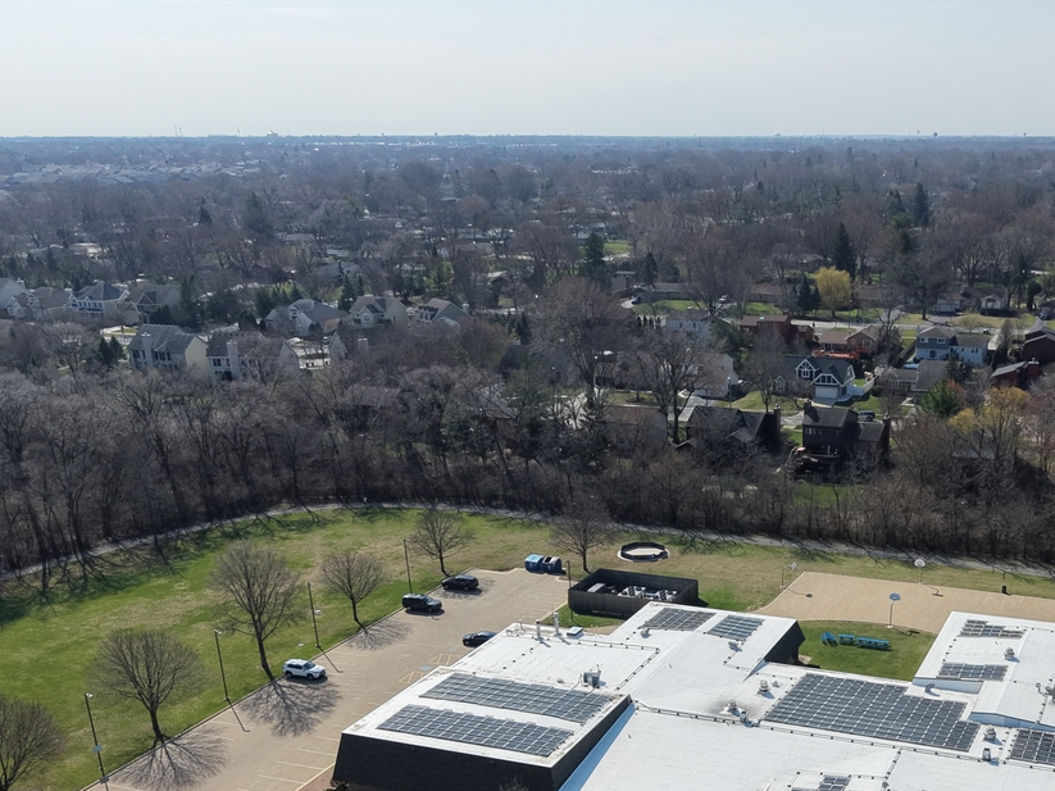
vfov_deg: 33.3
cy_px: 642
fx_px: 1280
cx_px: 754
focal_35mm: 42
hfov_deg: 43.7
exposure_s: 1/8000
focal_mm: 8.67
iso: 400
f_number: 1.8
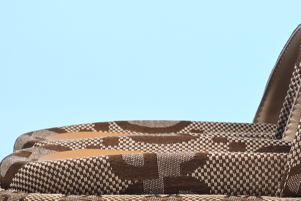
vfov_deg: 7.2
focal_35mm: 191
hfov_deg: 10.6
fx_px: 1597
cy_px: 67
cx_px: 355
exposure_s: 1/2
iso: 100
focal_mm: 40
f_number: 16
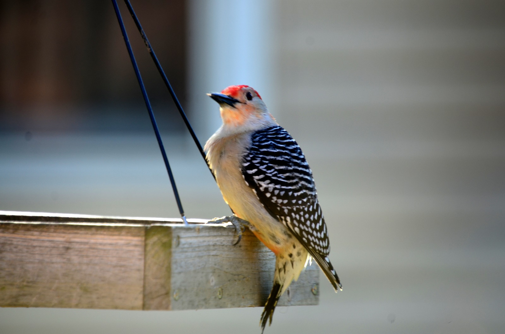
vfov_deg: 2.3
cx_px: 252
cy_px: 167
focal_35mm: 600
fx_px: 8397
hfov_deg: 3.4
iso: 100
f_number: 6.3
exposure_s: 1/40
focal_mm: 400
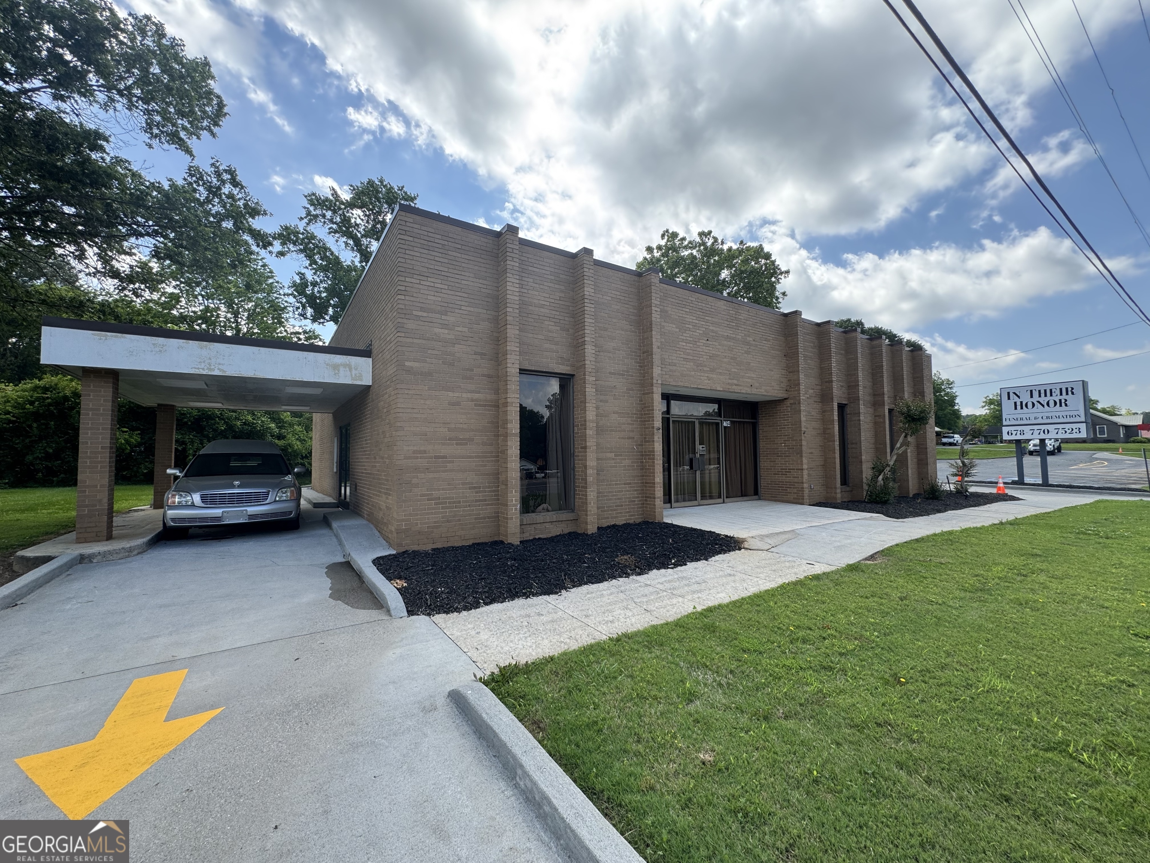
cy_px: 432
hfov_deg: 102.1
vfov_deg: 85.7
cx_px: 575
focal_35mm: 14
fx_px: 465
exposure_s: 1/341
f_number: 2.2
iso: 40
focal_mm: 2.22
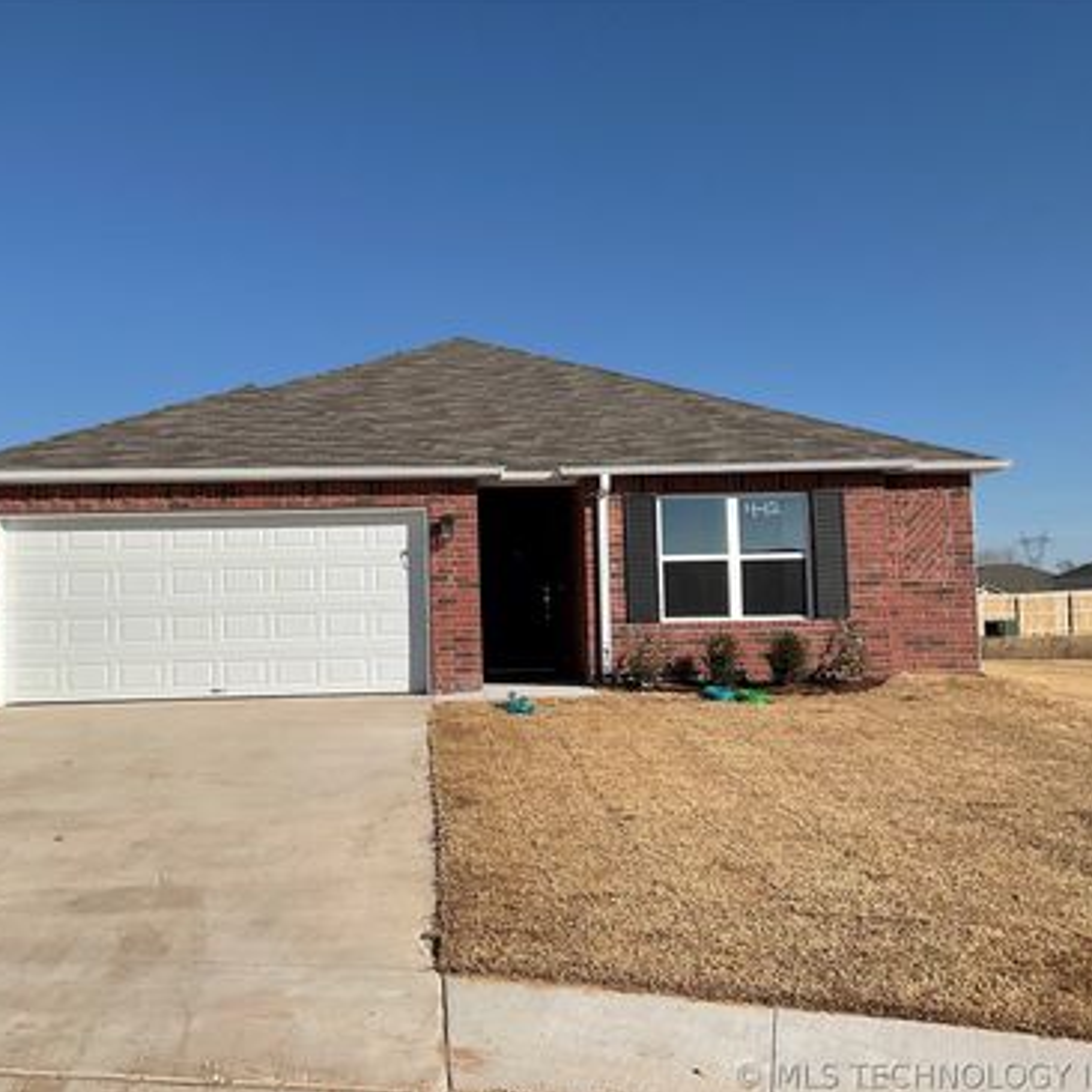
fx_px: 1249
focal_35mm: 35
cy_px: 542
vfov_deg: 47.2
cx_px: 489
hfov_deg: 47.1
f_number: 1.8
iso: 20
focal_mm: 3
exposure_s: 1/4065
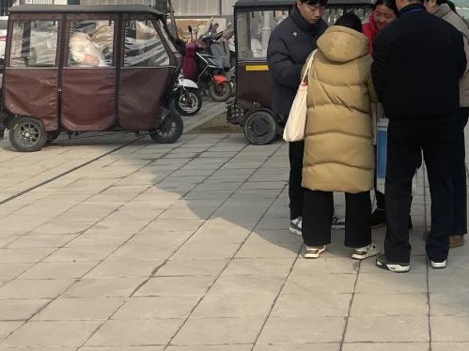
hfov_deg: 25.5
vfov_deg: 18.9
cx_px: 378
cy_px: -28
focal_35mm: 75
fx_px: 1016
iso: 32
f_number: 1.6
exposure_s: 1/3125
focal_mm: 4.2
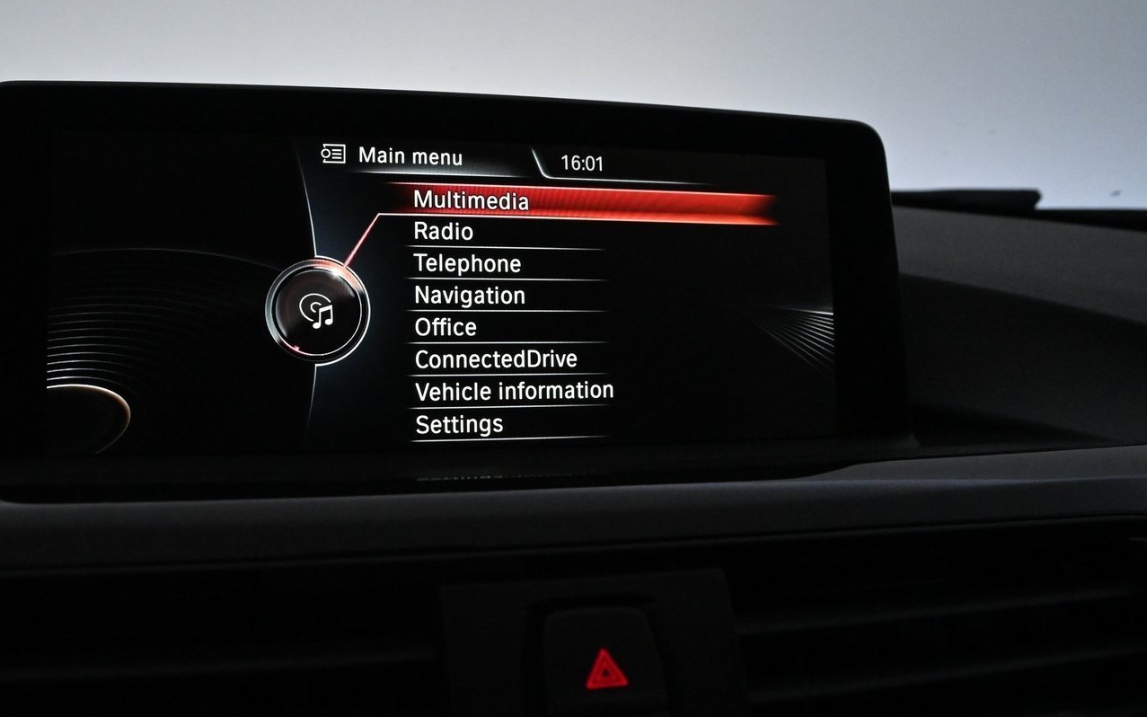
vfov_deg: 13.5
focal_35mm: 97
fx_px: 3032
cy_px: 304
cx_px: 465
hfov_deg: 21.4
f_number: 11
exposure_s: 1/200
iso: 5000
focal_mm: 50
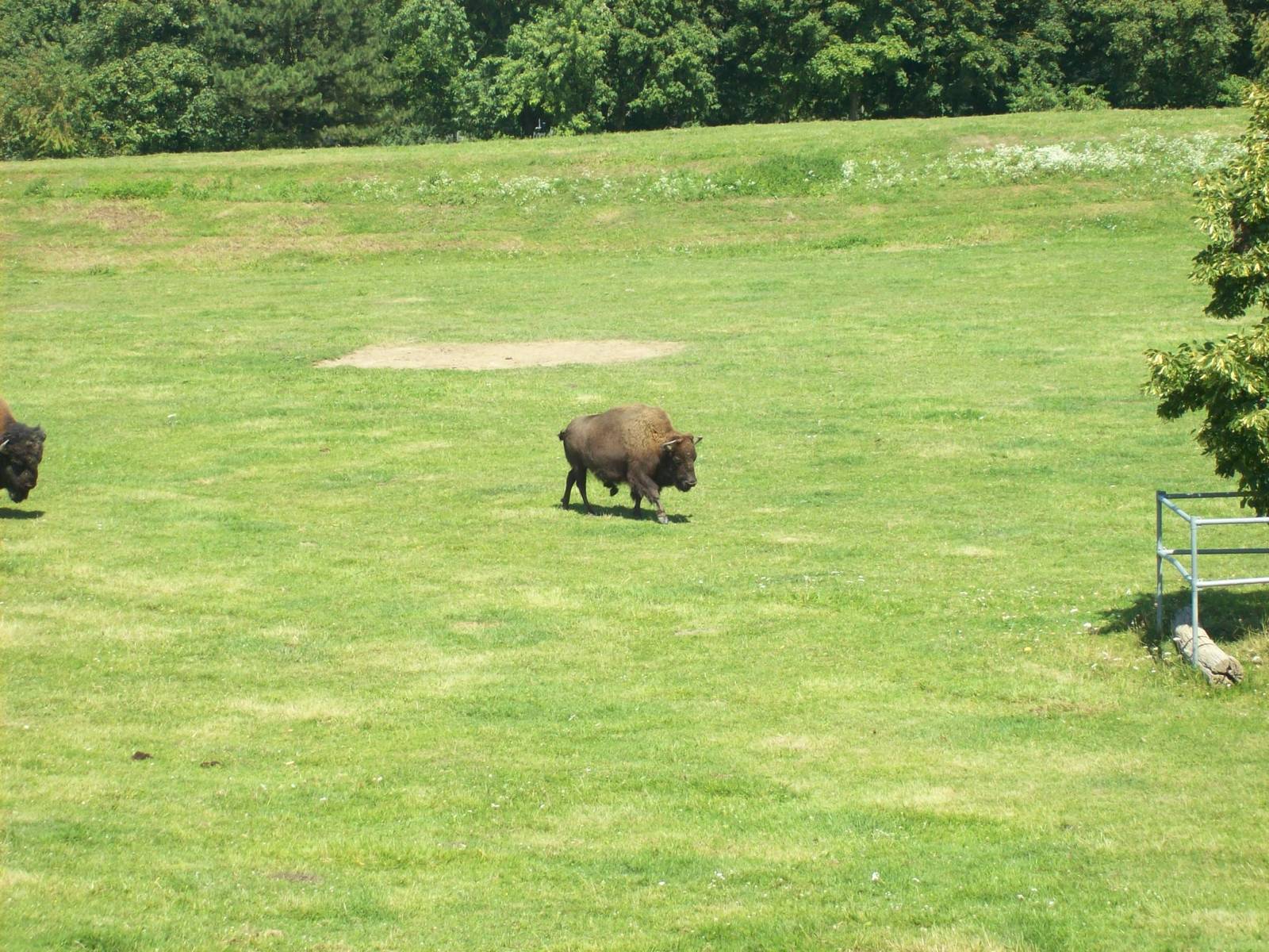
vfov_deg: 13.7
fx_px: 3959
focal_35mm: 108
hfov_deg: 18.2
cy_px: 476
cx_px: 634
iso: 80
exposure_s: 1/265
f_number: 4.8
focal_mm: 18
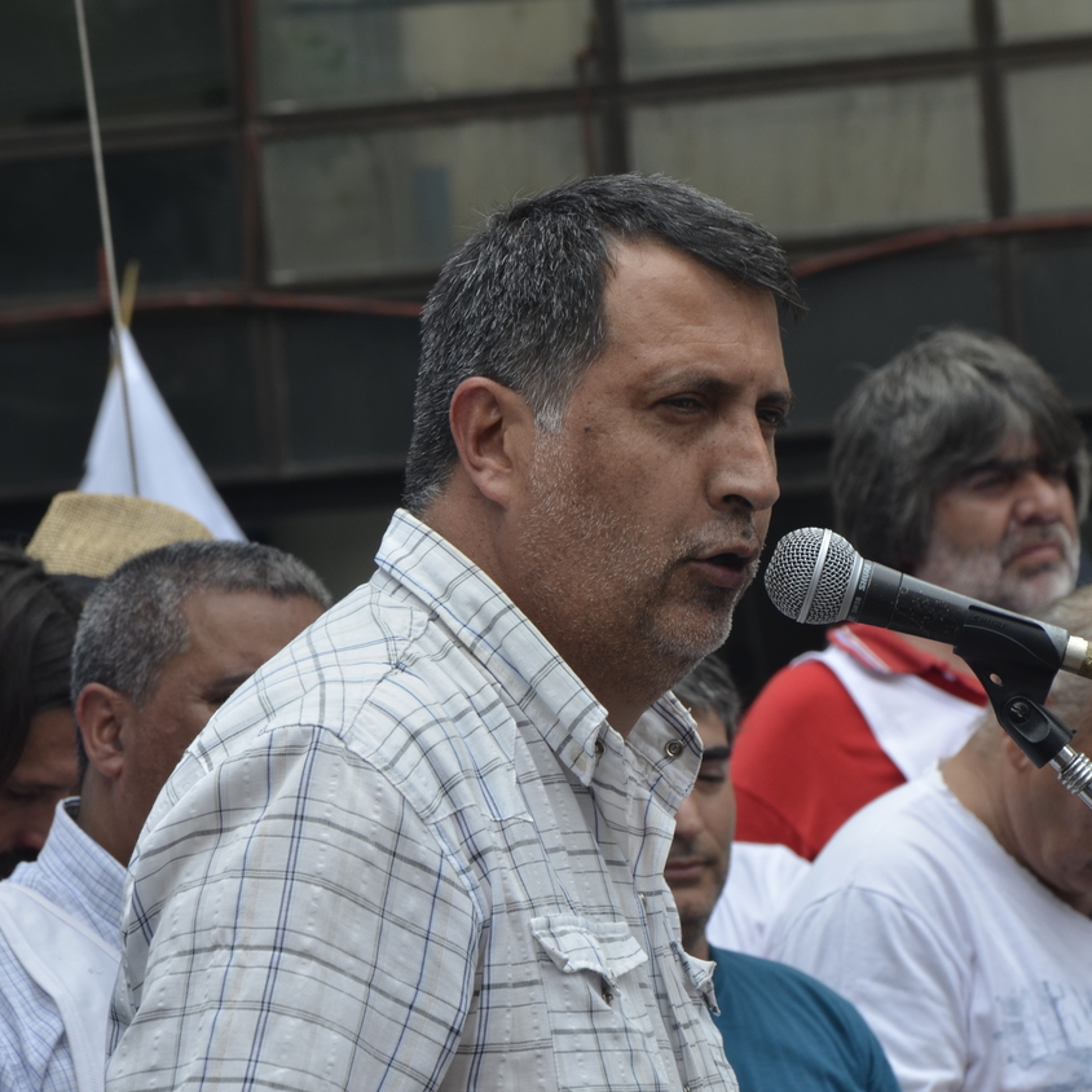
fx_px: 7232
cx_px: 629
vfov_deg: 8.6
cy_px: 545
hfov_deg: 8.6
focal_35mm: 203
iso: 200
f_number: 10
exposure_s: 1/200
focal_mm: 105
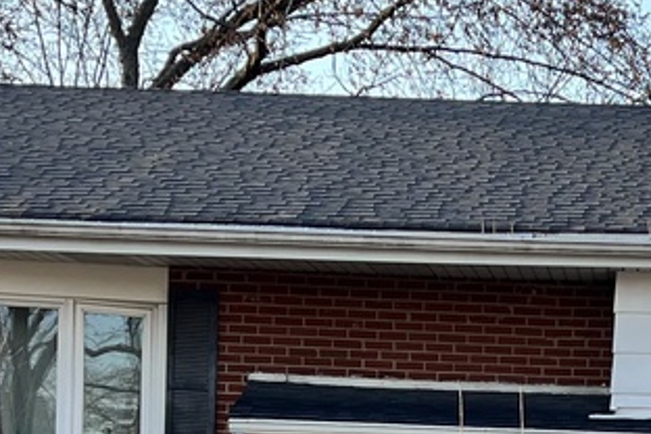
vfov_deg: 10.5
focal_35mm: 125
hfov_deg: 16.1
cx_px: 620
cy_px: 703
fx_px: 2260
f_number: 1.5
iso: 50
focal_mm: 5.7
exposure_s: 1/572
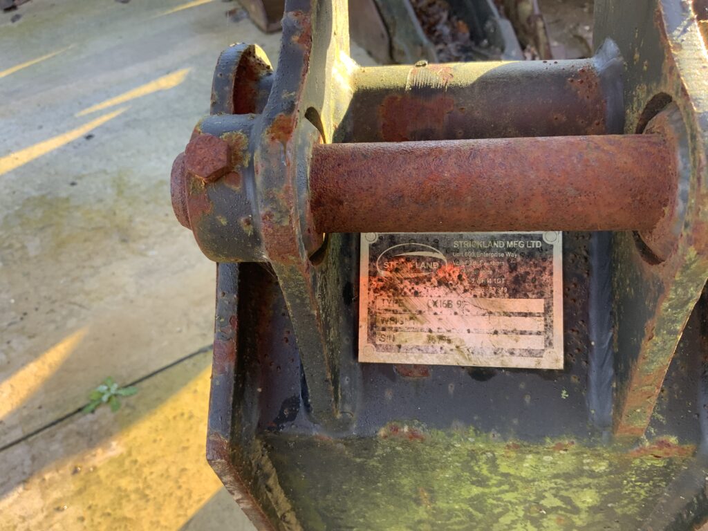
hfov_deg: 61.7
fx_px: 593
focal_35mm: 29
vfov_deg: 48.2
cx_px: 354
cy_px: 266
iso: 40
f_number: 1.8
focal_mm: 3
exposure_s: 1/122
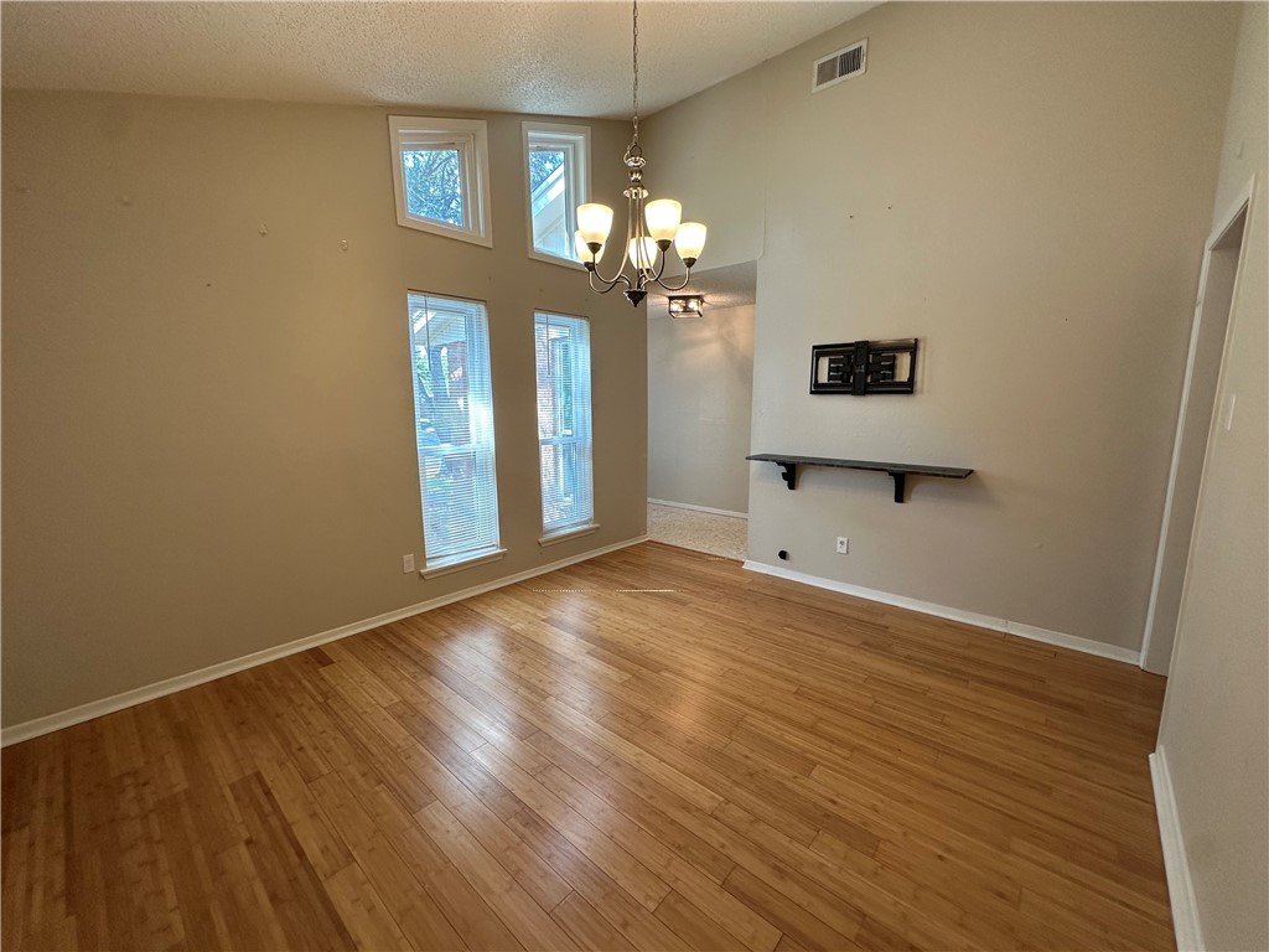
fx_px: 513
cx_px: 634
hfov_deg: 102.1
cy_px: 476
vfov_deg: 85.7
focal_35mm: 14
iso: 125
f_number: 2.2
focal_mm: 2.22
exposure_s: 1/120
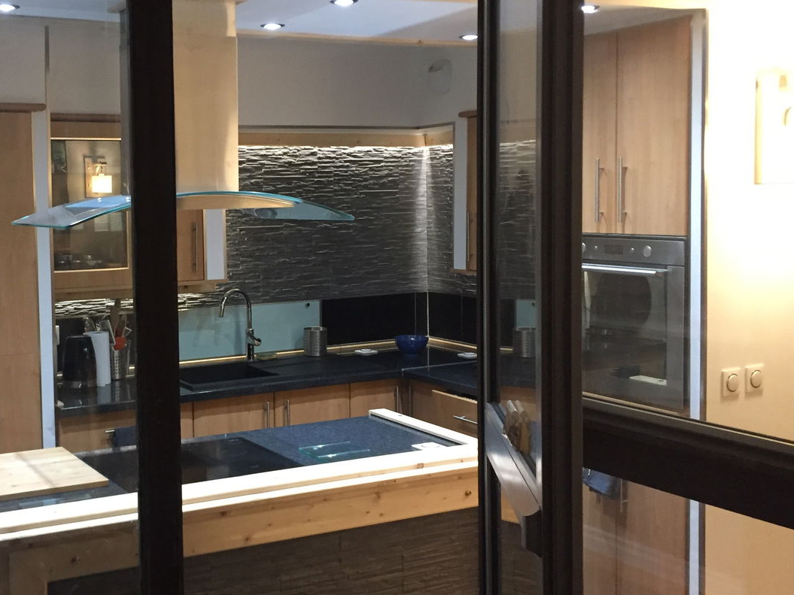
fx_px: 1009
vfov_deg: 32.8
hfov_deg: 42.0
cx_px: 225
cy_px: 268
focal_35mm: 44
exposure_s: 1/33
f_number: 2.2
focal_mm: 4.15
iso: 320
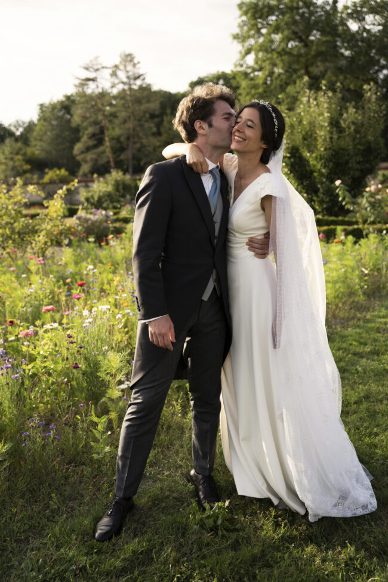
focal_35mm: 38
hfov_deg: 35.3
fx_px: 609
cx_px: 194
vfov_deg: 51.0
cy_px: 291
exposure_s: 1/320
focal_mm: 37.7
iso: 100
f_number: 3.2
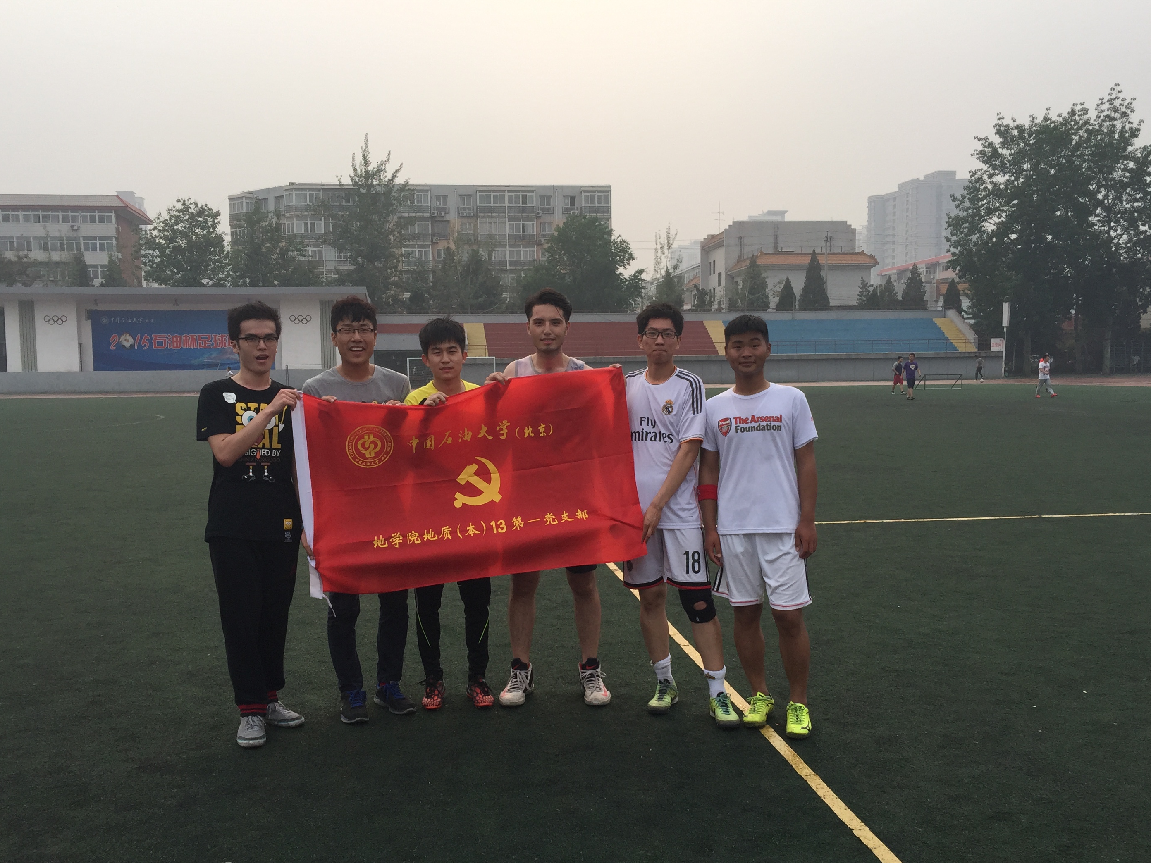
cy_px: 481
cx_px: 557
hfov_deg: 53.9
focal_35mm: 34
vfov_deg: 41.7
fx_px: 1131
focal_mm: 4.15
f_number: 2.2
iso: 32
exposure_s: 1/860
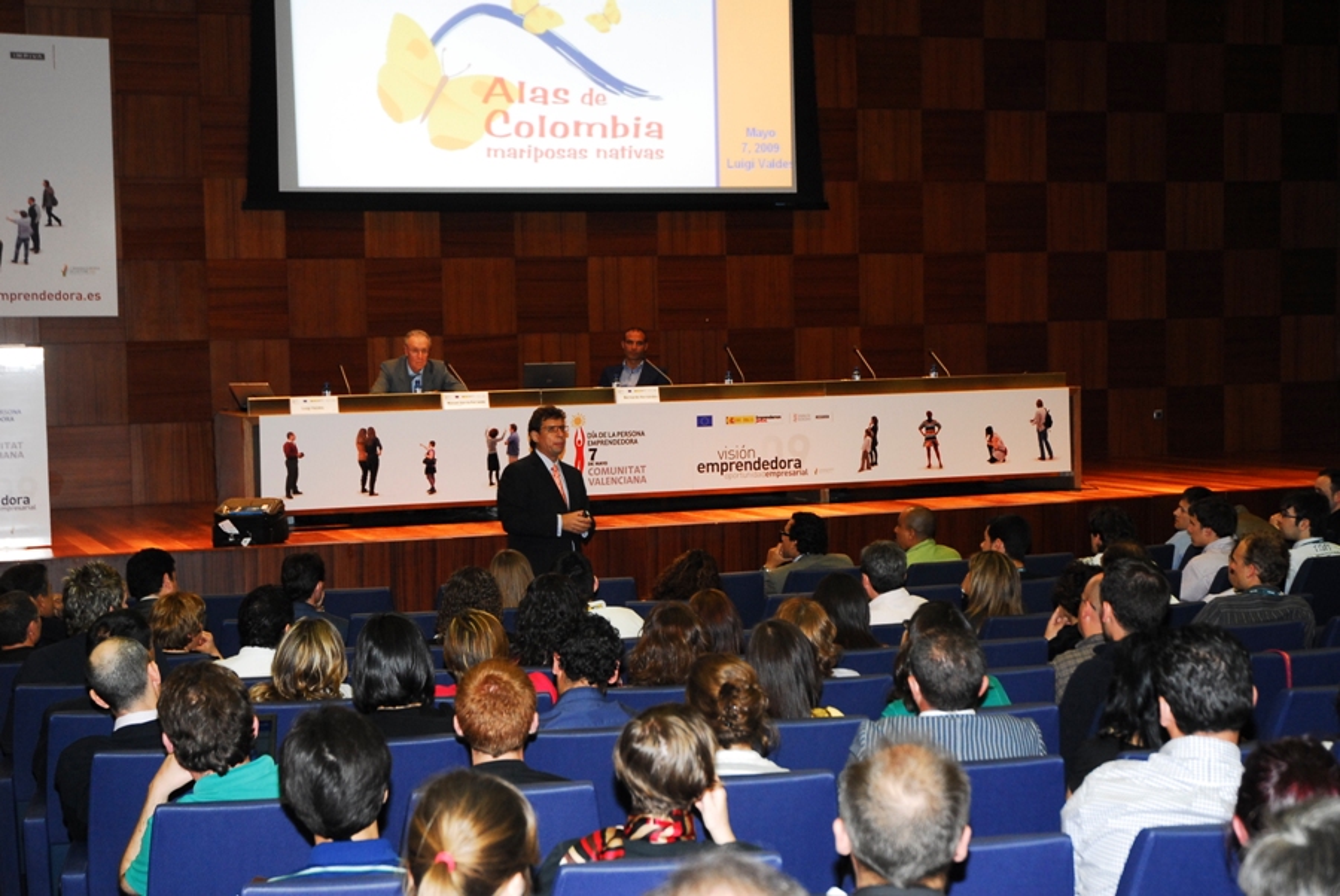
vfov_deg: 22.7
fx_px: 2235
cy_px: 448
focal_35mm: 60
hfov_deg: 33.4
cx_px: 670
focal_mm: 40
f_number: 4.2
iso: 640
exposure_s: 1/30
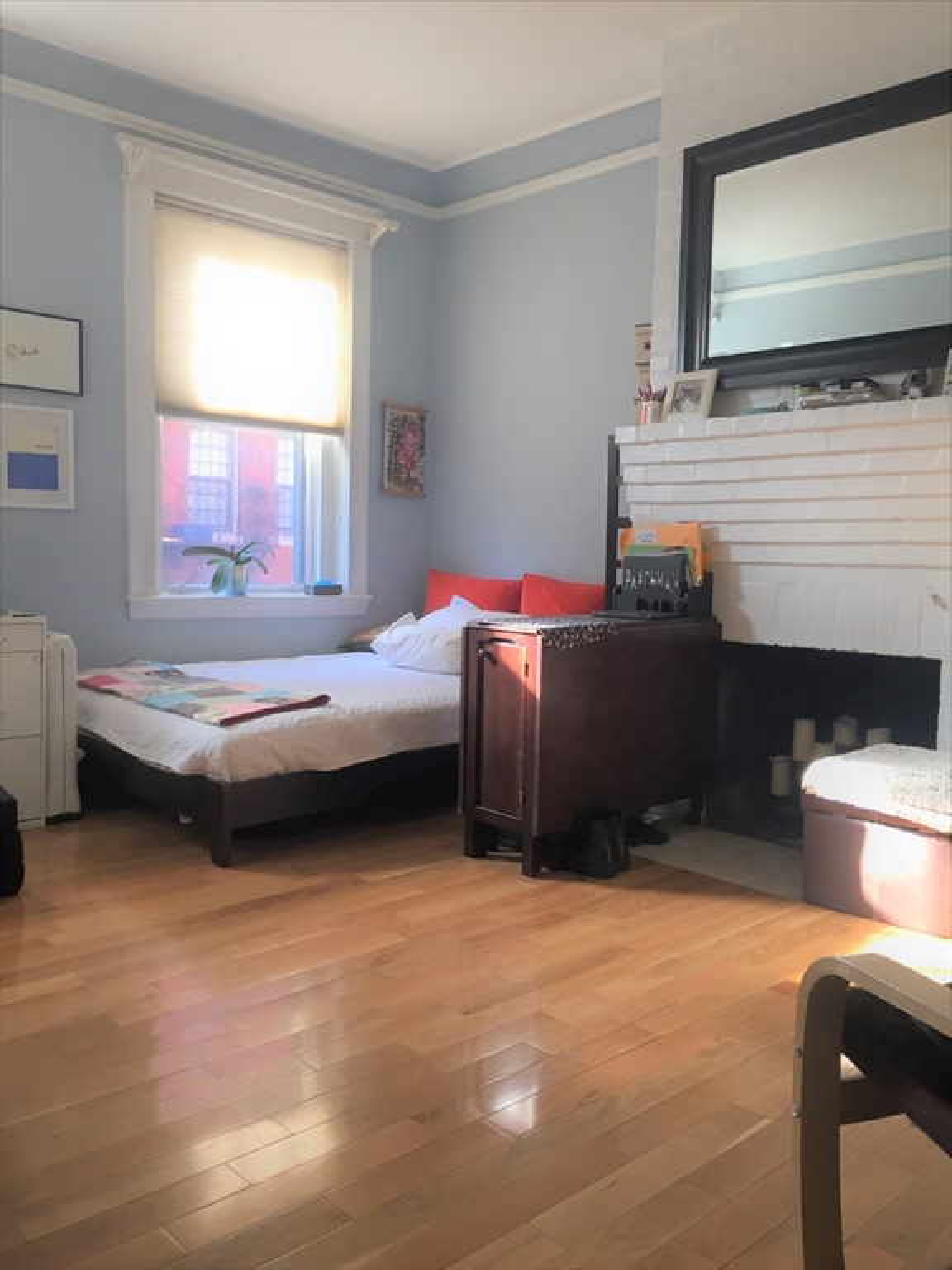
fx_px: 1063
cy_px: 635
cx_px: 476
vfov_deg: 61.7
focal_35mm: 29
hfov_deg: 48.2
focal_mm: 4.15
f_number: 2.2
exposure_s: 1/33
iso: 32
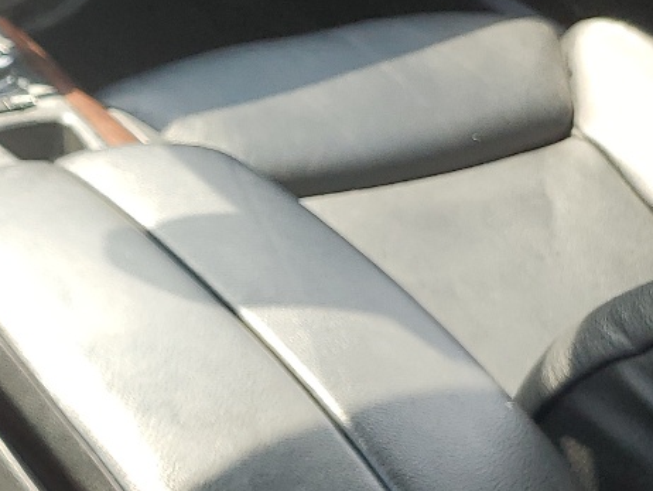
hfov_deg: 18.2
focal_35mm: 90
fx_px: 1699
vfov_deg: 16.2
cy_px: 27
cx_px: -441
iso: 50
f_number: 1.5
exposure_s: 1/256
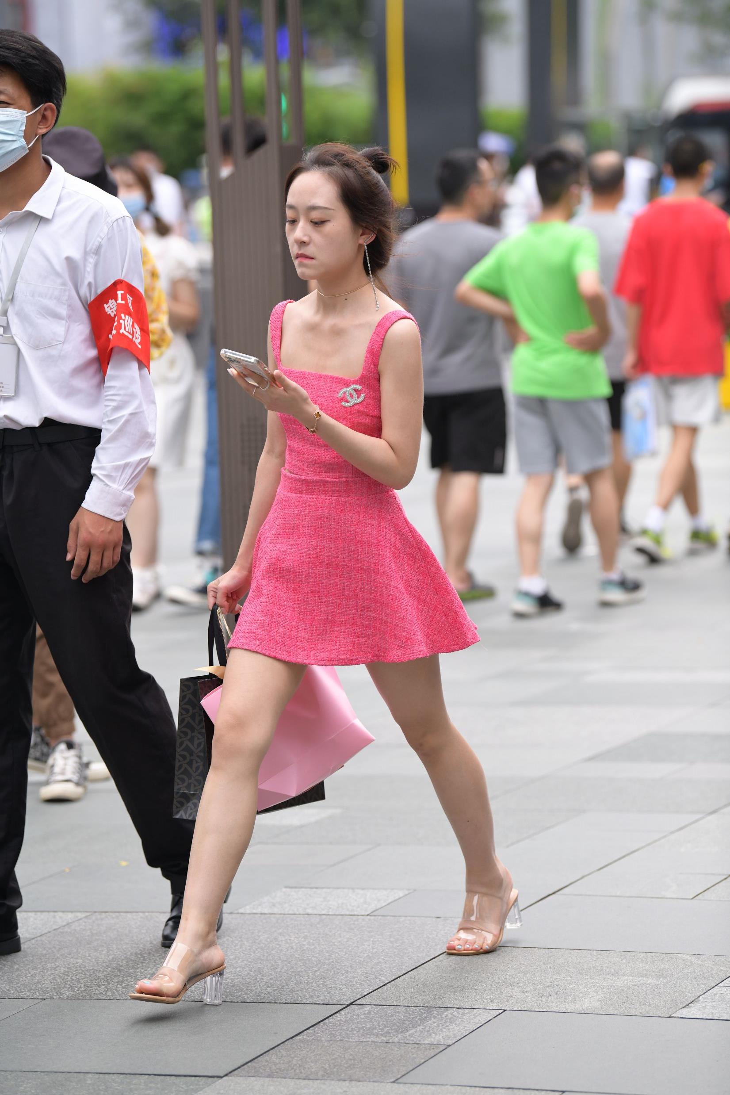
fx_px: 4257
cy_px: 548
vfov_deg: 14.7
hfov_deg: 9.8
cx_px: 365
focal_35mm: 140
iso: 800
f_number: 3.5
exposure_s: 1/1250
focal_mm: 140
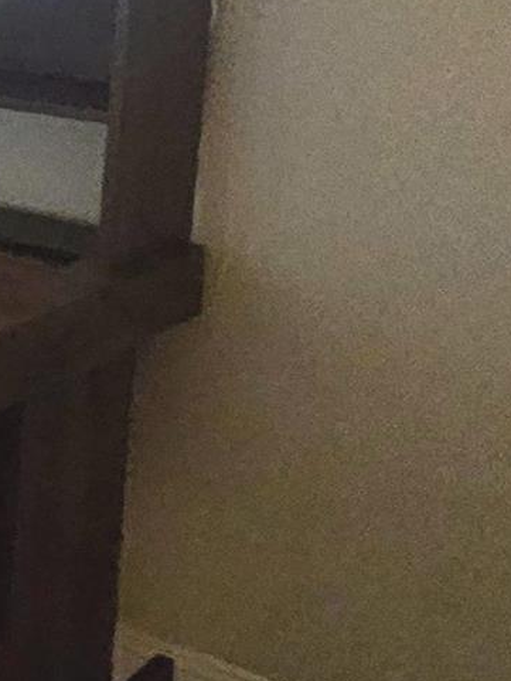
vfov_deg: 22.6
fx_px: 1633
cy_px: -14
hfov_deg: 11.8
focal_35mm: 83
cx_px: -921
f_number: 2.2
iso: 400
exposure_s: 1/30
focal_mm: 1.74
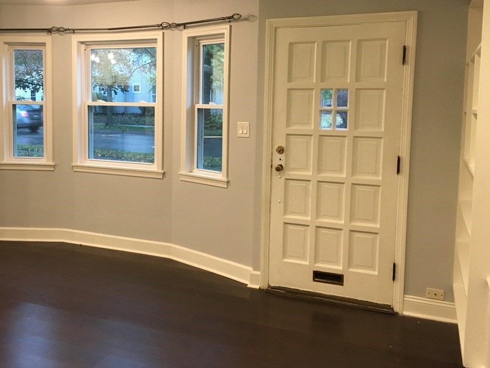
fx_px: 510
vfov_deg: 39.5
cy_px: 146
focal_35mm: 36
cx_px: 190
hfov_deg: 50.9
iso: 160
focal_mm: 4.15
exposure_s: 1/30
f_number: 2.2
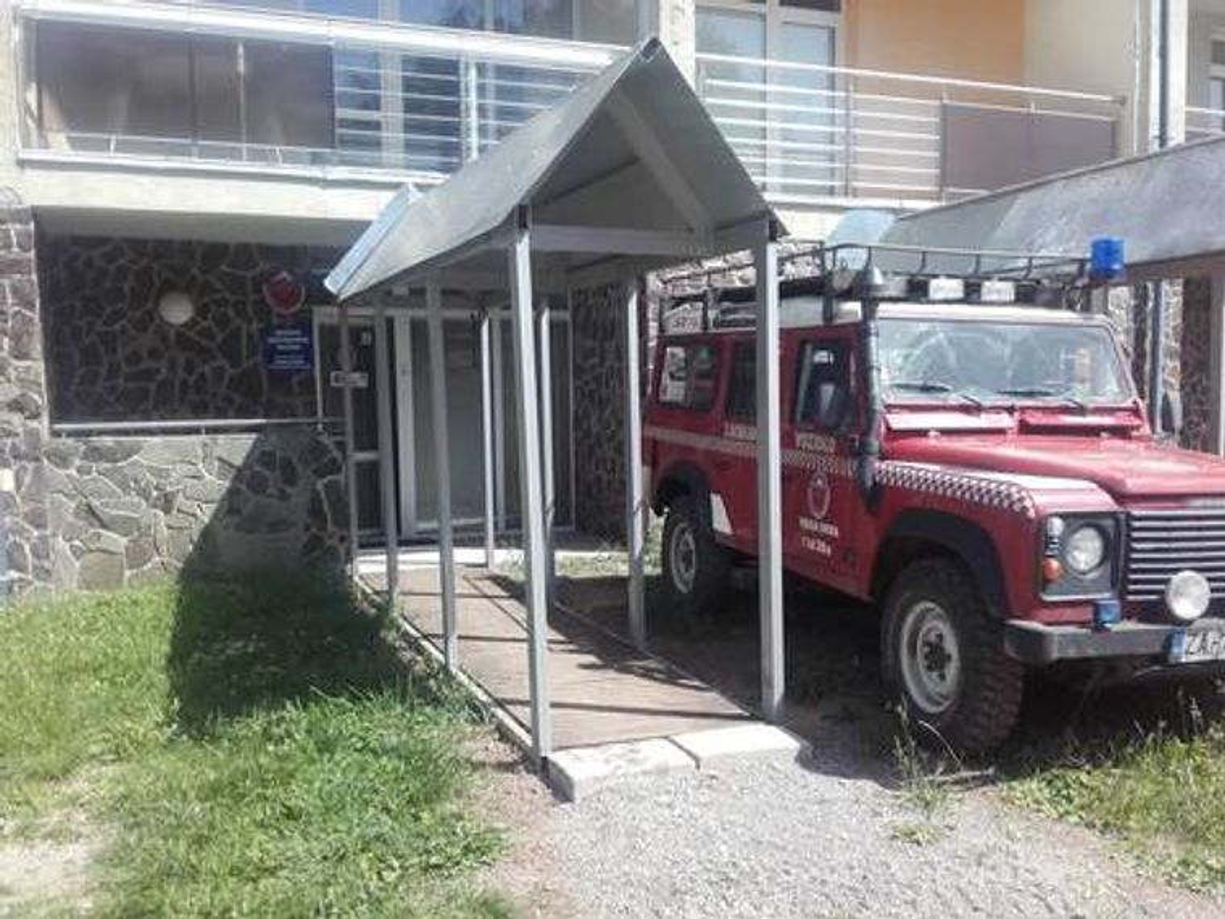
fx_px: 1097
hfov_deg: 58.4
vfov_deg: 45.4
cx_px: 612
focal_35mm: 31
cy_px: 460
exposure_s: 1/528
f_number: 2.2
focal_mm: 3.31
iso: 50
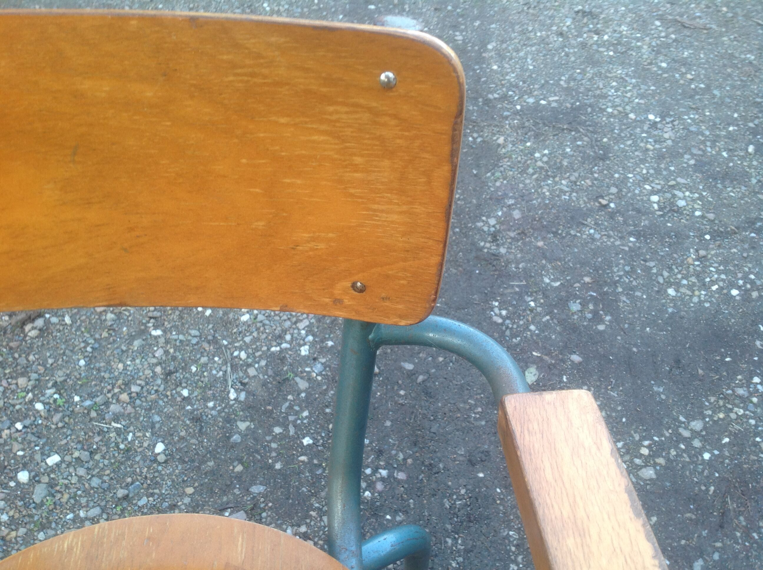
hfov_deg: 52.7
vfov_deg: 40.6
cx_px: 382
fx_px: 770
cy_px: 285
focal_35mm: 35
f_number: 2.4
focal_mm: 4.28
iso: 50
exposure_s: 1/30
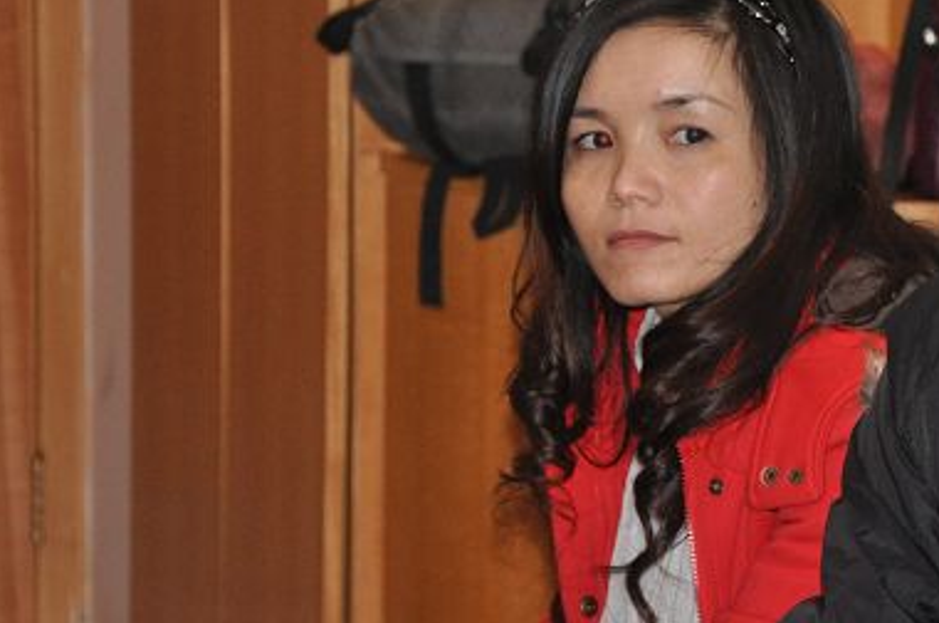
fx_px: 6117
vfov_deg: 5.8
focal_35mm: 235
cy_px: 210
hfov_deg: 8.8
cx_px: 811
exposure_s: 1/60
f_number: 5.6
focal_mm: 85
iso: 1600
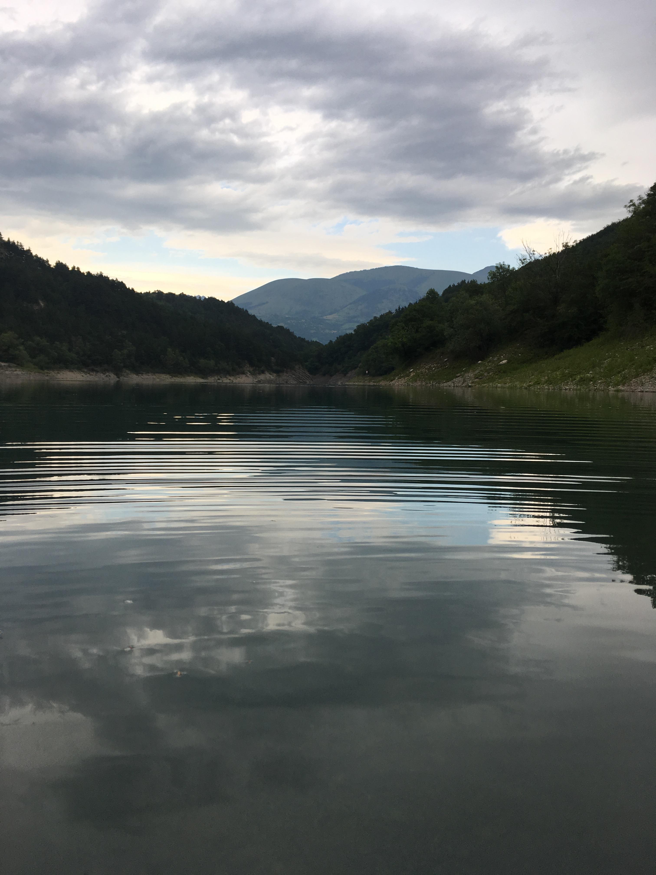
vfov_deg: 61.7
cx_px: 328
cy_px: 438
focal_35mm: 29
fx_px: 733
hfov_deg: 48.2
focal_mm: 4.15
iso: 25
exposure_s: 1/356
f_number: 2.2
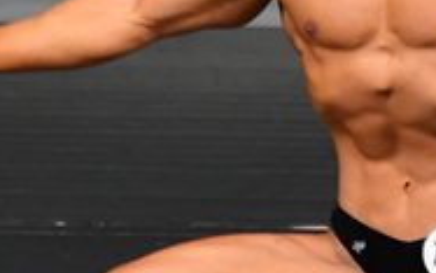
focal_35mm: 1901
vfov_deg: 0.7
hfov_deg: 1.1
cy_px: 54
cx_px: 470
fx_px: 22595
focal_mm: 300
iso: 4000
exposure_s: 1/400
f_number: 5.6
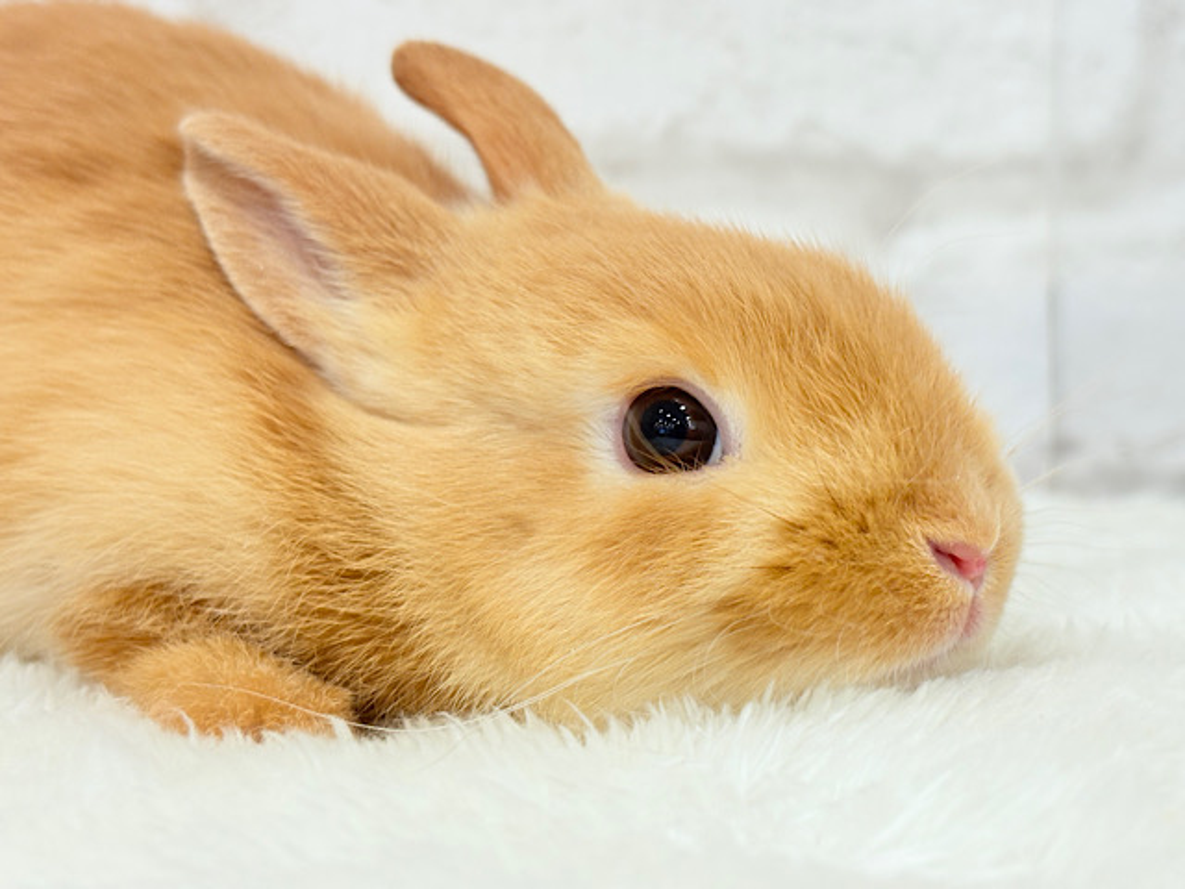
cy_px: 444
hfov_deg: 36.8
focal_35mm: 52
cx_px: 592
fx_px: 1780
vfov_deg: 28.0
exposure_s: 1/50
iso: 40
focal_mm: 5.96
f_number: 1.6
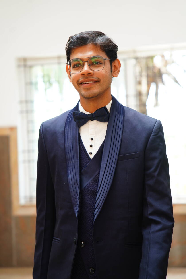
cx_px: 93
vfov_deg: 28.8
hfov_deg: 19.5
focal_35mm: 70
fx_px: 542
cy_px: 140
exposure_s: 1/200
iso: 500
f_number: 2.8
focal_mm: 70
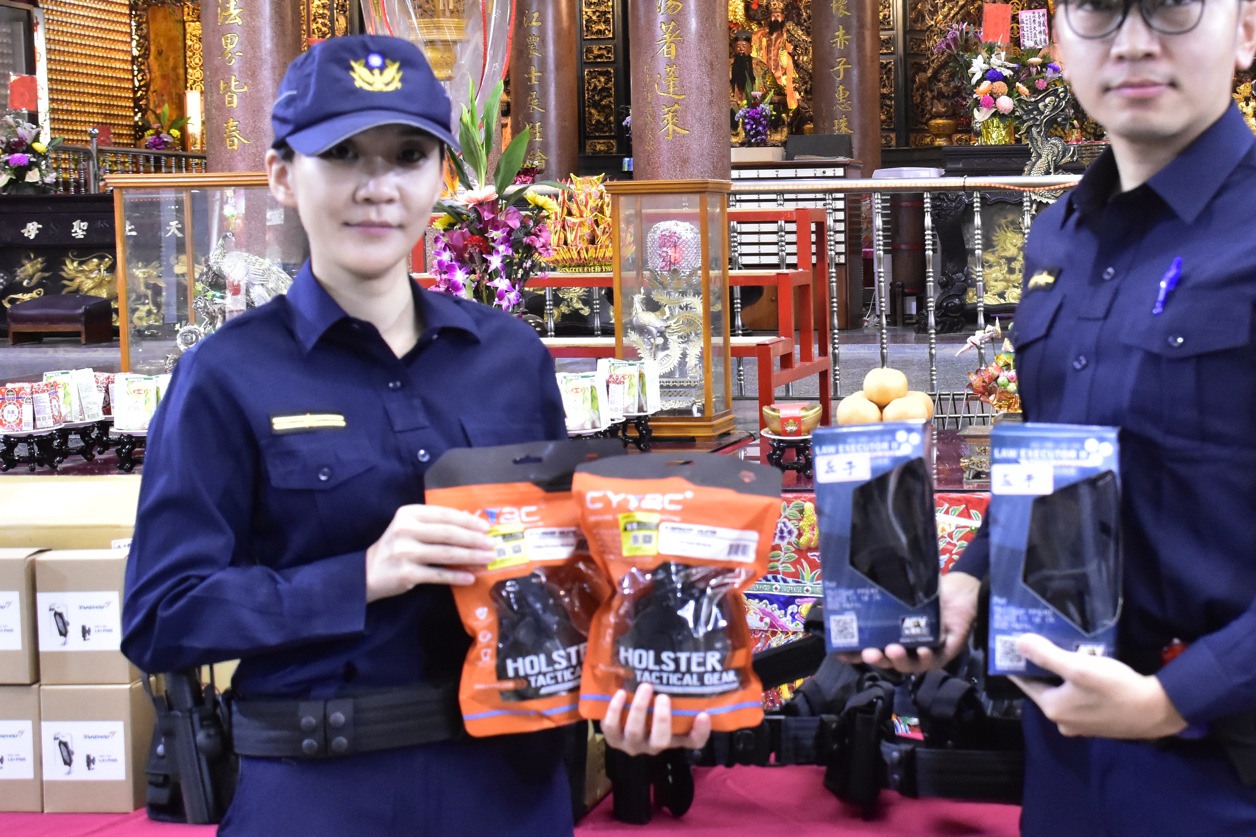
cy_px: 352
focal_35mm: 61
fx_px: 2128
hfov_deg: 32.6
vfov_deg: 22.2
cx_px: 848
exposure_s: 1/80
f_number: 4.5
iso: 4000
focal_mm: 26
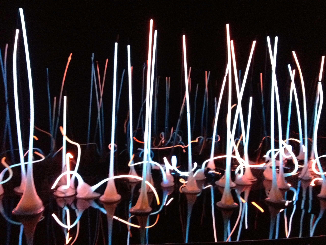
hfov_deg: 52.6
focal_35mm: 35
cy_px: 122
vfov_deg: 40.7
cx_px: 163
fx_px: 330
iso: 640
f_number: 2.4
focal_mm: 4.28
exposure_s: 1/15
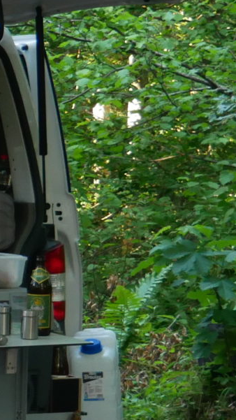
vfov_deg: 12.9
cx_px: -449
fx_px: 1858
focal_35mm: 167
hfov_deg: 6.7
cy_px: 223
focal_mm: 18
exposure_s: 1/60
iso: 1000
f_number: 3.9
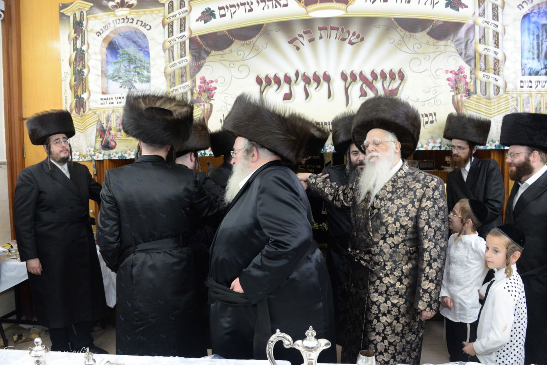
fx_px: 426
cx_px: 274
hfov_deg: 65.5
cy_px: 182
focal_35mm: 28
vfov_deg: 46.4
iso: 1600
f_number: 5.6
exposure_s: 1/60
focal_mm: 28
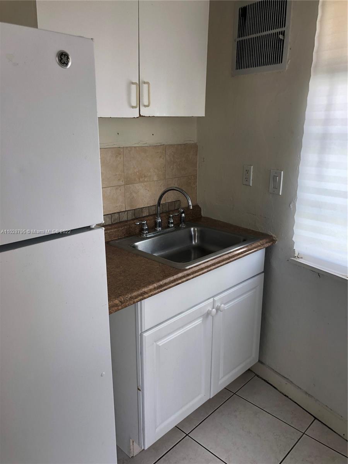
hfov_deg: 49.7
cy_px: 232
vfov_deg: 63.4
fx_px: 375
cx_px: 174
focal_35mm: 28
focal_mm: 4
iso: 25
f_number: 1.8
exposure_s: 1/120
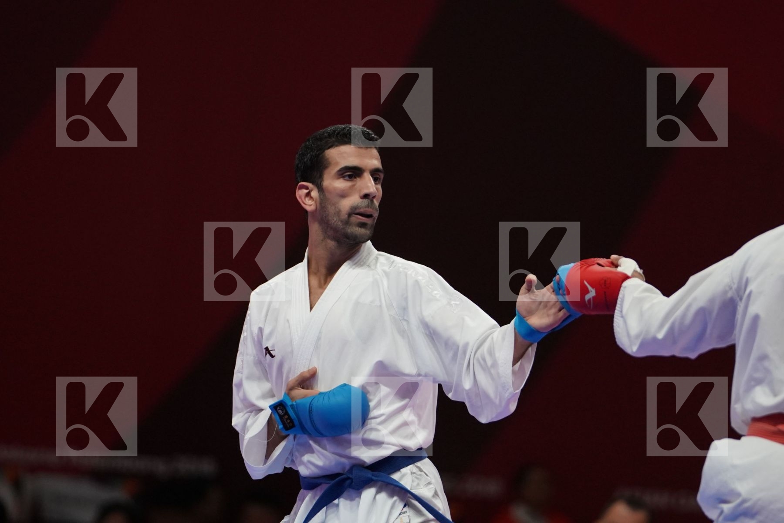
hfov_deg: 5.5
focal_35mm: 373
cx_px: 392
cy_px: 262
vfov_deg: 3.7
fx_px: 8122
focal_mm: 249
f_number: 4
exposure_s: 1/1000
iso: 2500
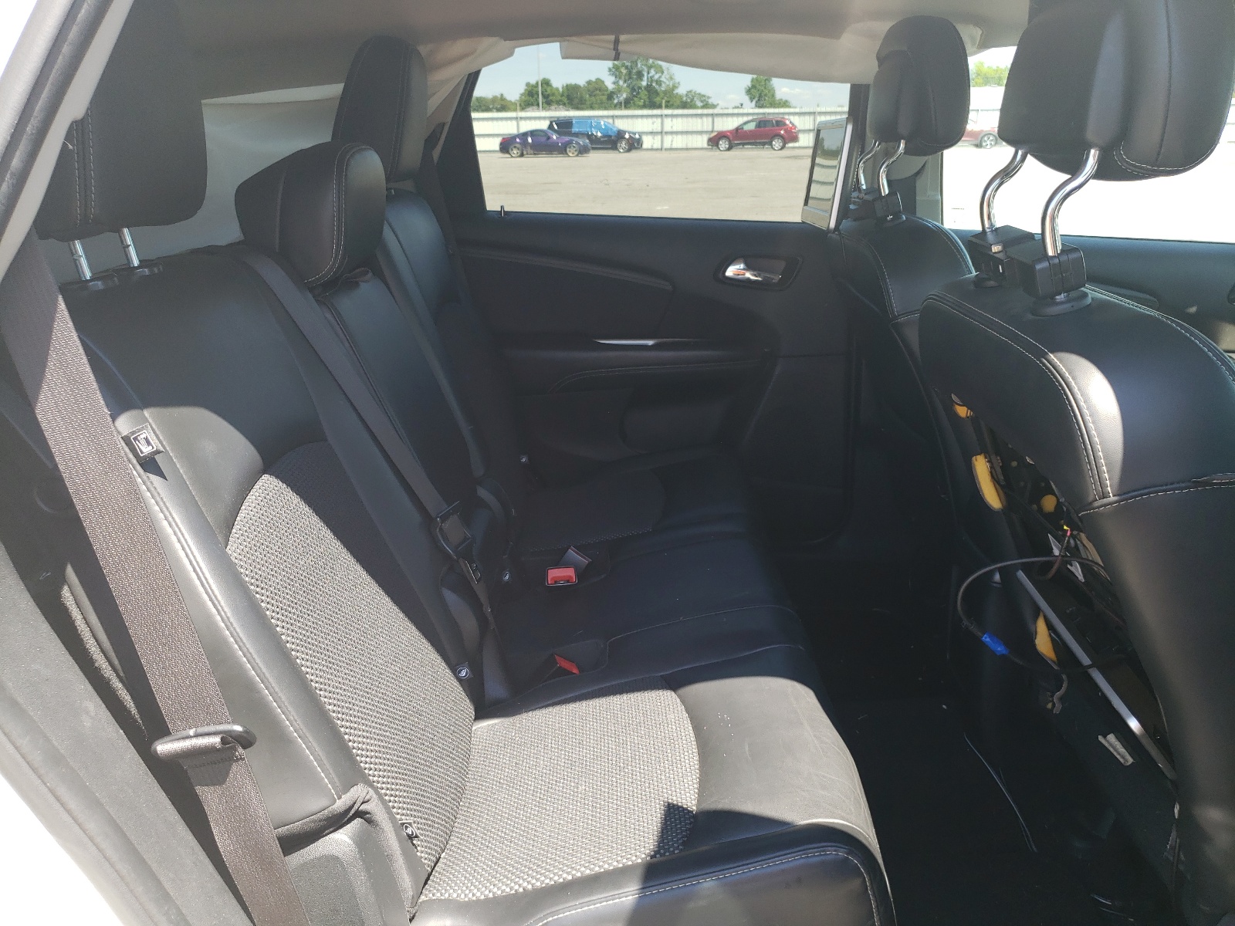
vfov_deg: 53.1
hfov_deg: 67.3
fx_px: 928
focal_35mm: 26
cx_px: 618
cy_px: 463
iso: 50
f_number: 1.5
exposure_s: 1/345
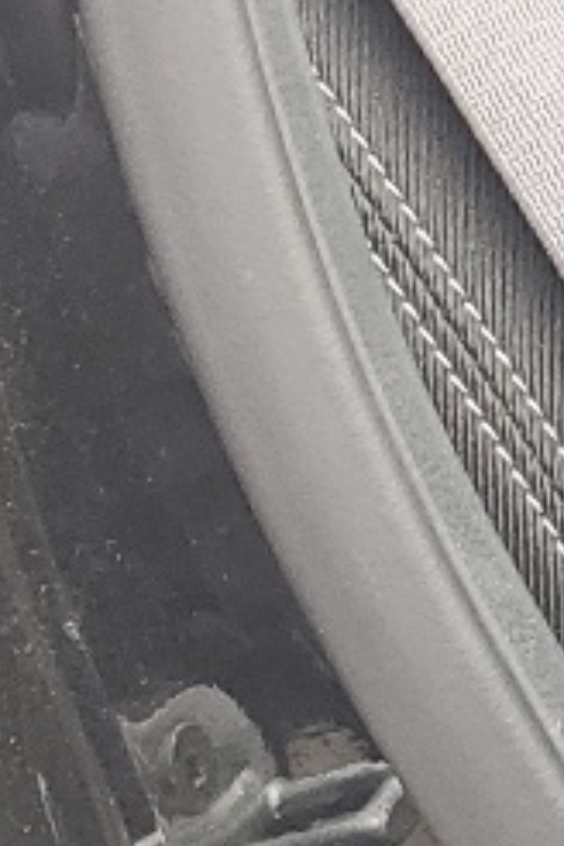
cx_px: 2480
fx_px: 4136
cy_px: 289
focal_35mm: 176
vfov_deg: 11.7
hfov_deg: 6.1
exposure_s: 1/156
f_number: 1.5
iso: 50
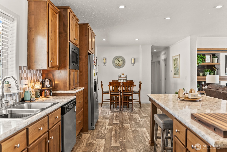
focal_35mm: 24
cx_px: 114
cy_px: 76
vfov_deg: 53.2
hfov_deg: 73.7
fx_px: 151
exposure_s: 1/10
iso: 125
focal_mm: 24
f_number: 2.8
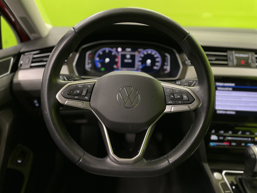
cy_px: 96
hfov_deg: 67.3
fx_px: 193
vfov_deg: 53.1
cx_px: 128
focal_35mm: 26
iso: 320
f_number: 1.6
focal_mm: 4.2
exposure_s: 1/50
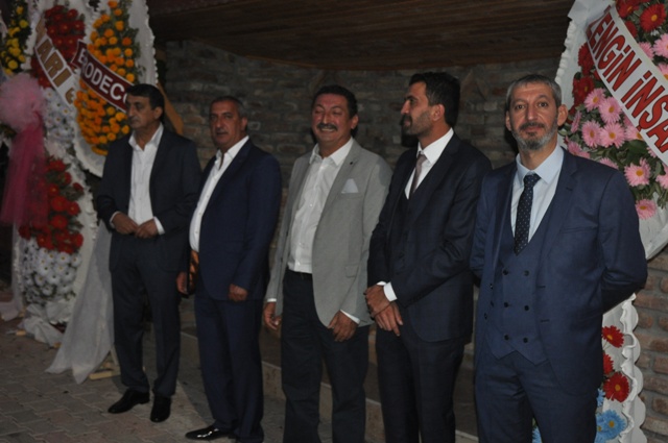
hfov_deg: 42.4
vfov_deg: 28.9
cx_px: 334
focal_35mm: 46
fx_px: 862
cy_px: 222
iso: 800
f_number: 4
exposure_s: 1/60
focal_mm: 31
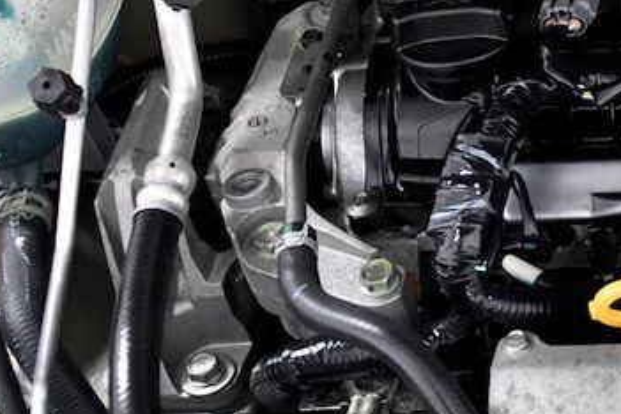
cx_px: 885
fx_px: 1811
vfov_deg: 13.0
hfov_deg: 17.8
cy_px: 178
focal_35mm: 105
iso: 2000
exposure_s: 1/200
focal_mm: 24
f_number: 3.5
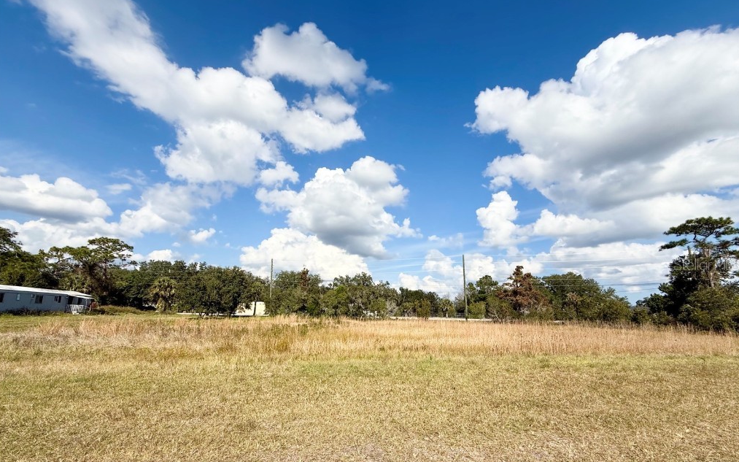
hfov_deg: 101.5
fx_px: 302
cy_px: 264
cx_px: 369
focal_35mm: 15
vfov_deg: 74.4
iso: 50
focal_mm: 2.22
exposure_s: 1/4425
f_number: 2.2
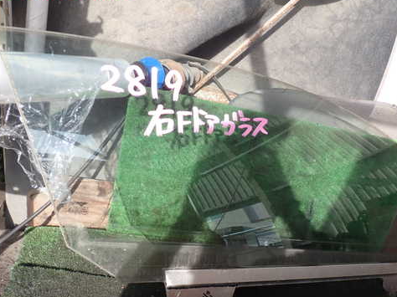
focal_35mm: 38
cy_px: 169
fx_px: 436
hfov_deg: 48.9
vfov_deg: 37.6
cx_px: 225
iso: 100
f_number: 3.2
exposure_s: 1/200
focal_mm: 5.4
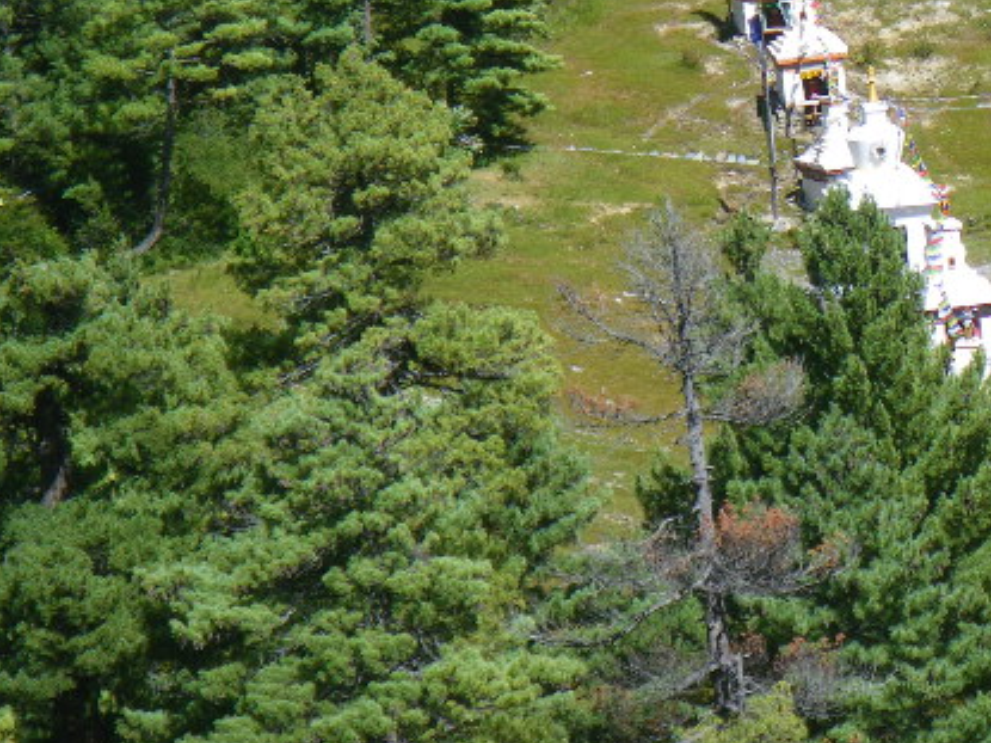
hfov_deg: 7.3
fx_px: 7727
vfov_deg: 5.5
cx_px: 843
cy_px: 155
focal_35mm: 270
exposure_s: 1/250
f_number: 5.5
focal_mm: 25
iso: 64
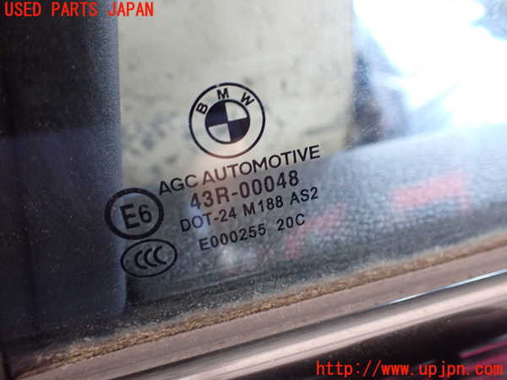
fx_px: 439
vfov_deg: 46.8
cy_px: 190
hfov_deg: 60.0
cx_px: 254
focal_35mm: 30
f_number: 2.3
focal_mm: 5.4
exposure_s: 1/40
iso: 800
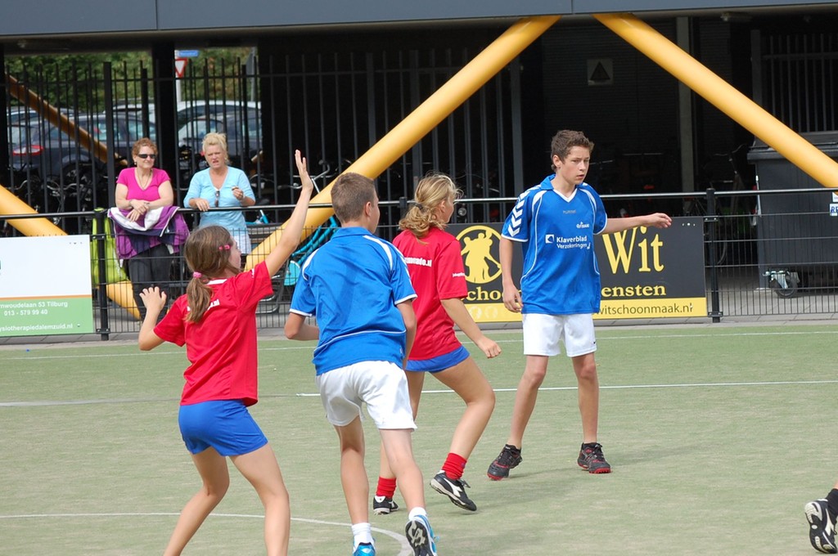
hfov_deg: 15.9
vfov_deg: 10.6
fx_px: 2999
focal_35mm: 129
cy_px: 278
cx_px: 419
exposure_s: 1/500
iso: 280
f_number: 5.6
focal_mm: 86
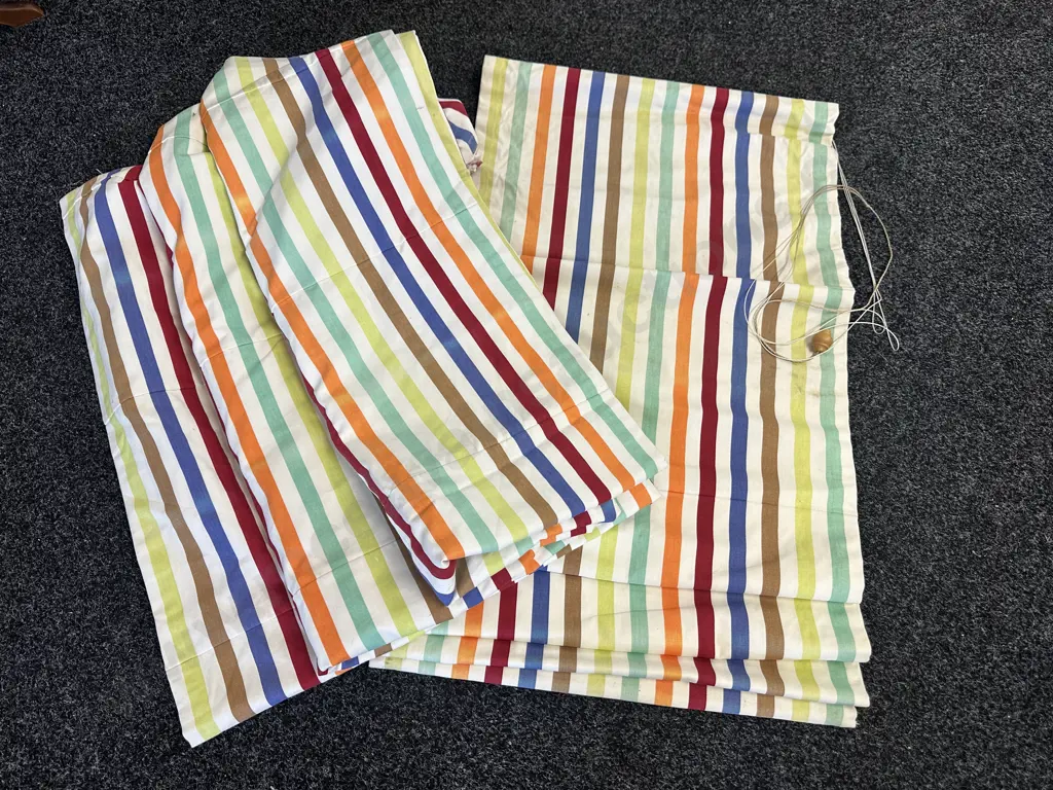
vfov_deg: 56.8
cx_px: 526
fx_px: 730
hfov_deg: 71.6
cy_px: 395
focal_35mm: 24
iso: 125
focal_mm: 6.86
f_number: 1.78
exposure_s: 1/100
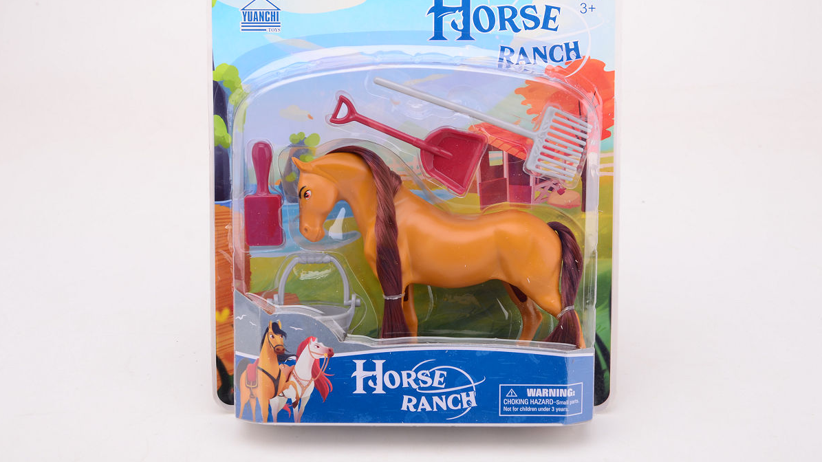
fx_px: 1373
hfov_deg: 33.3
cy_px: 202
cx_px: 410
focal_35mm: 63
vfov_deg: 19.1
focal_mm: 40
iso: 100
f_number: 10
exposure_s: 1/160
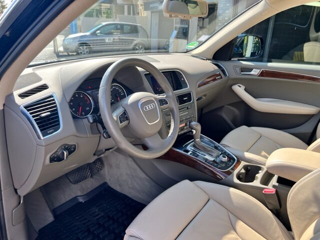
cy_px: 120
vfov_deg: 53.1
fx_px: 240
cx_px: 160
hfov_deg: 67.3
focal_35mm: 26
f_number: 1.5
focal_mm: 5.7
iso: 50
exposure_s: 1/572
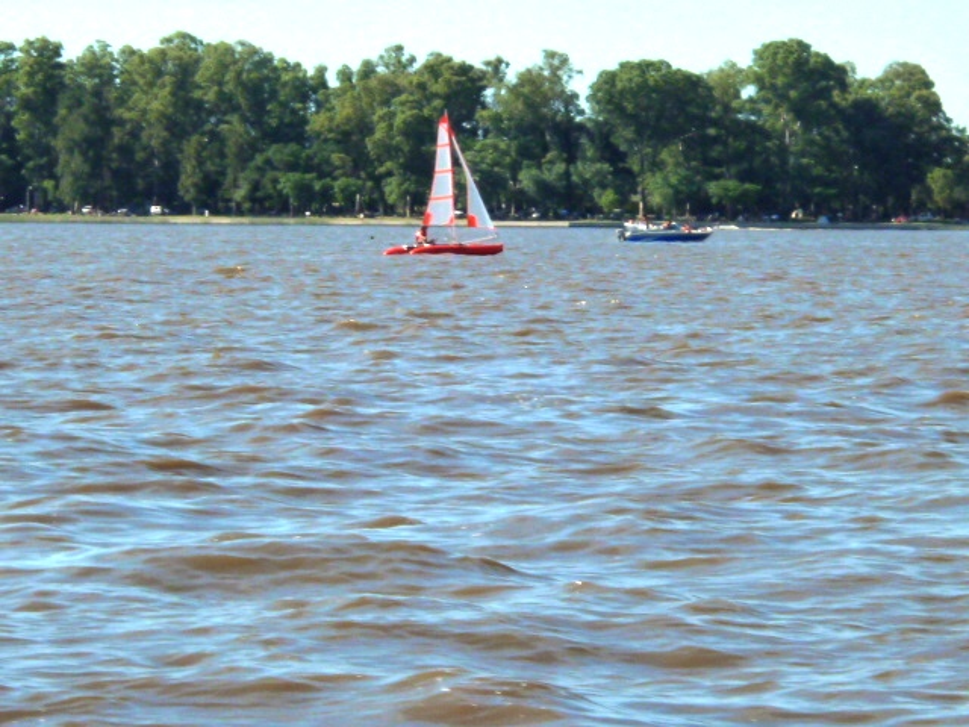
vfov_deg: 6.3
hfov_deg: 8.4
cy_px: 364
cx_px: 484
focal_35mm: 236
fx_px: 6606
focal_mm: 20
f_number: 6.5
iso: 160
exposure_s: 1/320
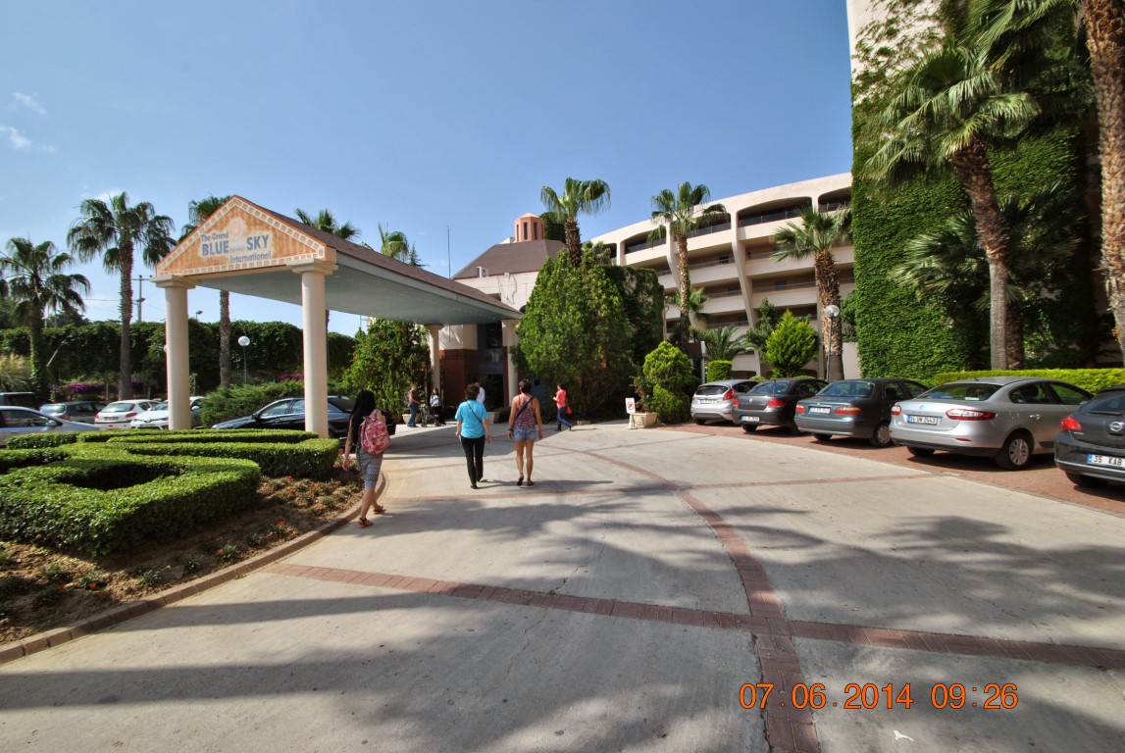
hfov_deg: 100.3
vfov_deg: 77.5
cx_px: 562
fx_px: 469
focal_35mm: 15
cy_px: 376
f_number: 9
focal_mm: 10
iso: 100
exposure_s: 1/320
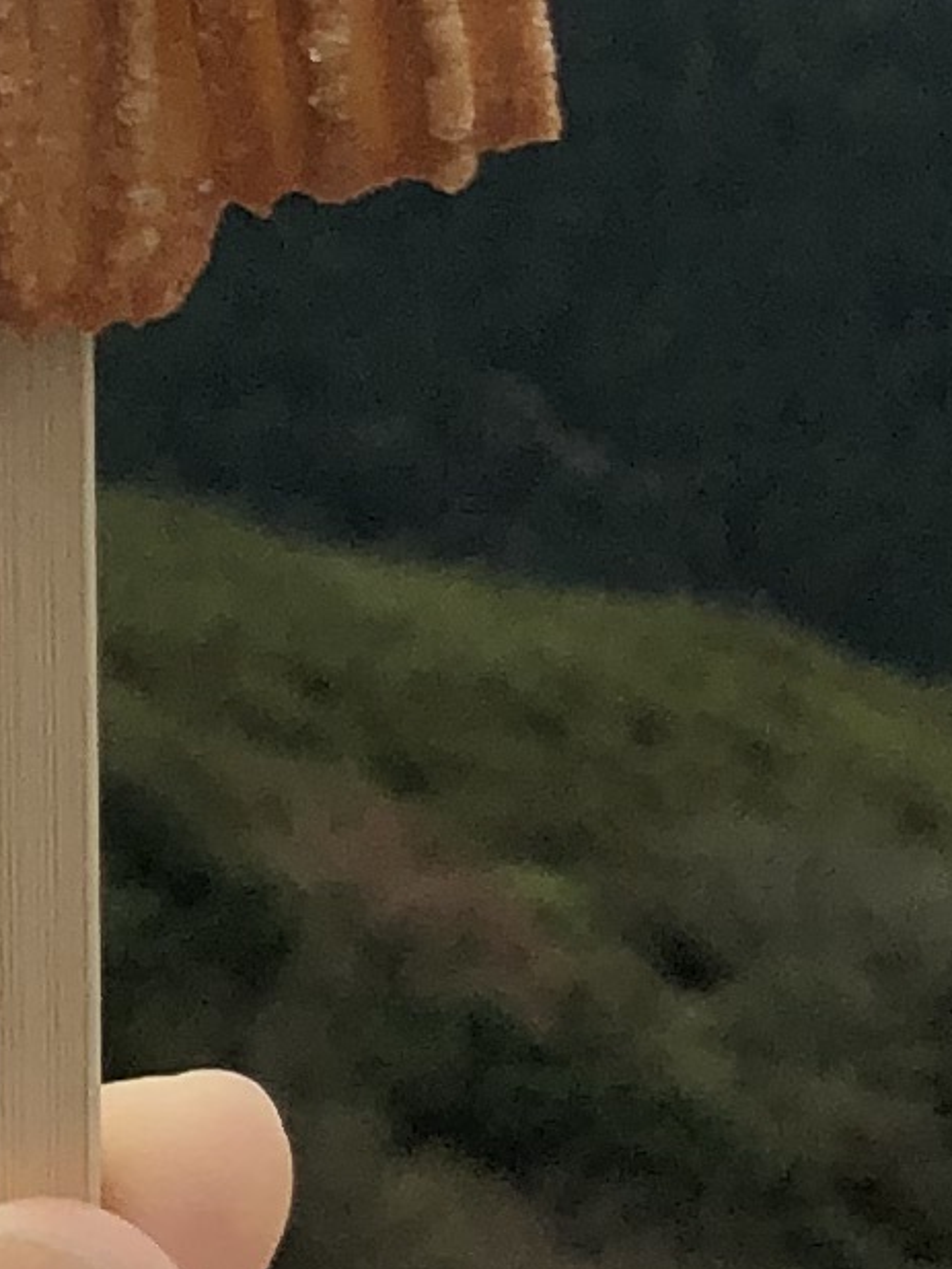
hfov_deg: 7.8
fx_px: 6708
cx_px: -892
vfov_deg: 10.4
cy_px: -627
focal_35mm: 183
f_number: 1.8
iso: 20
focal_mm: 3.99
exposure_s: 1/2558
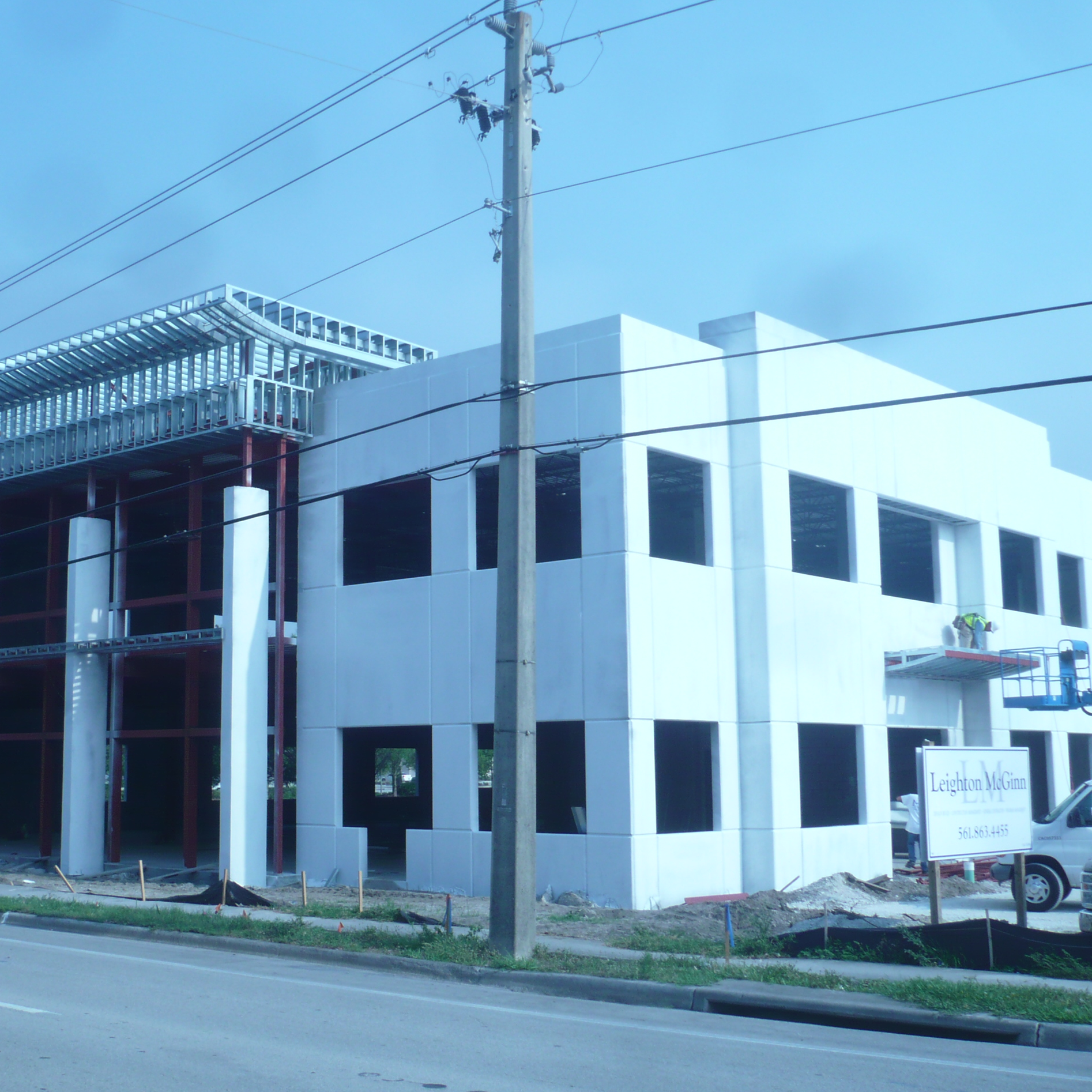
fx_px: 1535
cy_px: 543
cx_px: 412
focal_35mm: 43
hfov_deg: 38.9
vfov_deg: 39.2
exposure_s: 1/200
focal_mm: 5.8
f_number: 8
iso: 100
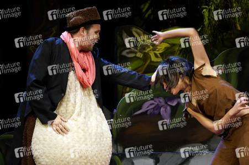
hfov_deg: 10.3
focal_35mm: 200
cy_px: 82
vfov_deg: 6.9
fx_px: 1382
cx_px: 124
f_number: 5.6
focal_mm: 200
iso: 1600
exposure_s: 1/200
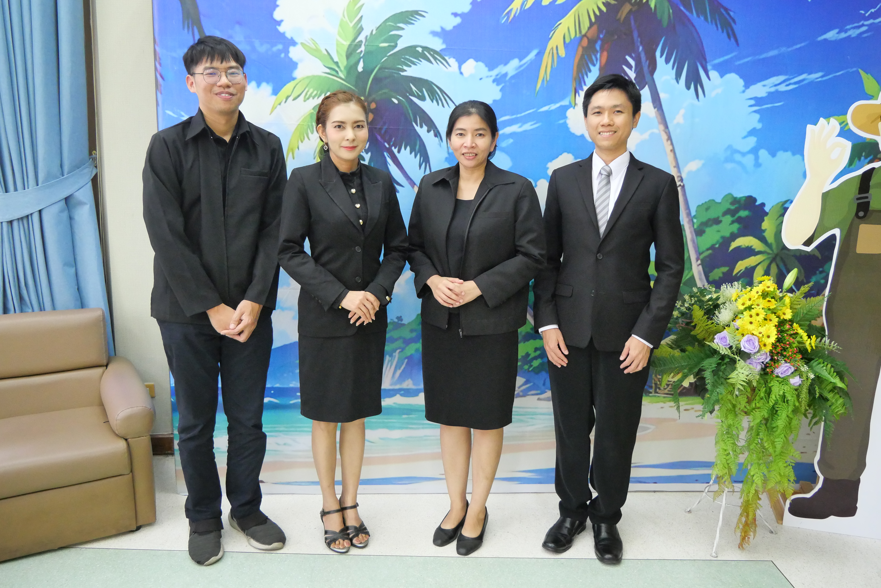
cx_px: 440
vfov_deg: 45.0
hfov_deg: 63.6
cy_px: 294
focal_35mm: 29
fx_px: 710
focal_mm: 14
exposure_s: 1/125
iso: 3200
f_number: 4
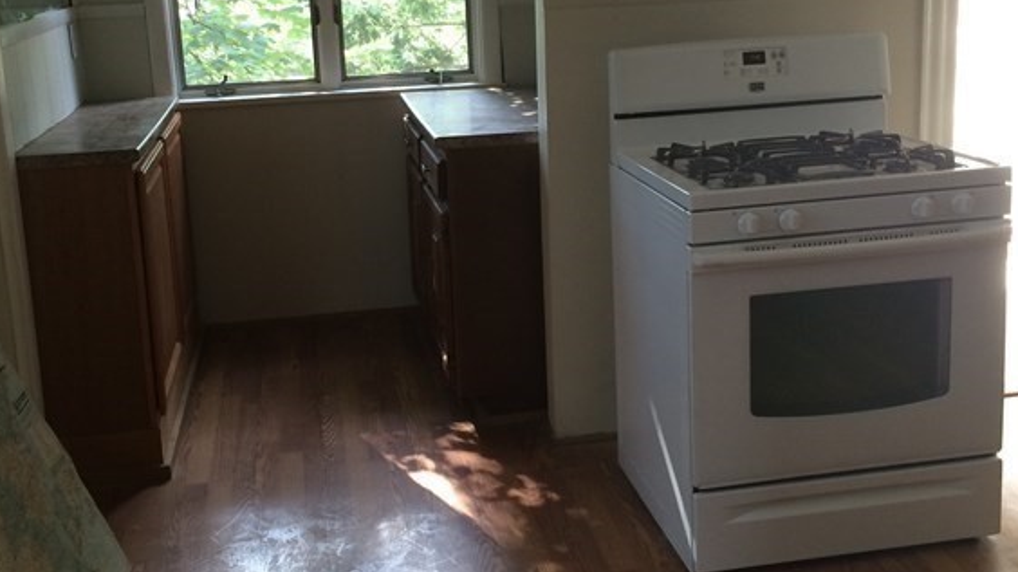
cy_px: 170
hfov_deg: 47.4
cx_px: 507
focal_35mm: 43
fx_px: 1160
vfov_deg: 27.4
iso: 40
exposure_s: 1/30
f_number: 2.2
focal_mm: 4.15
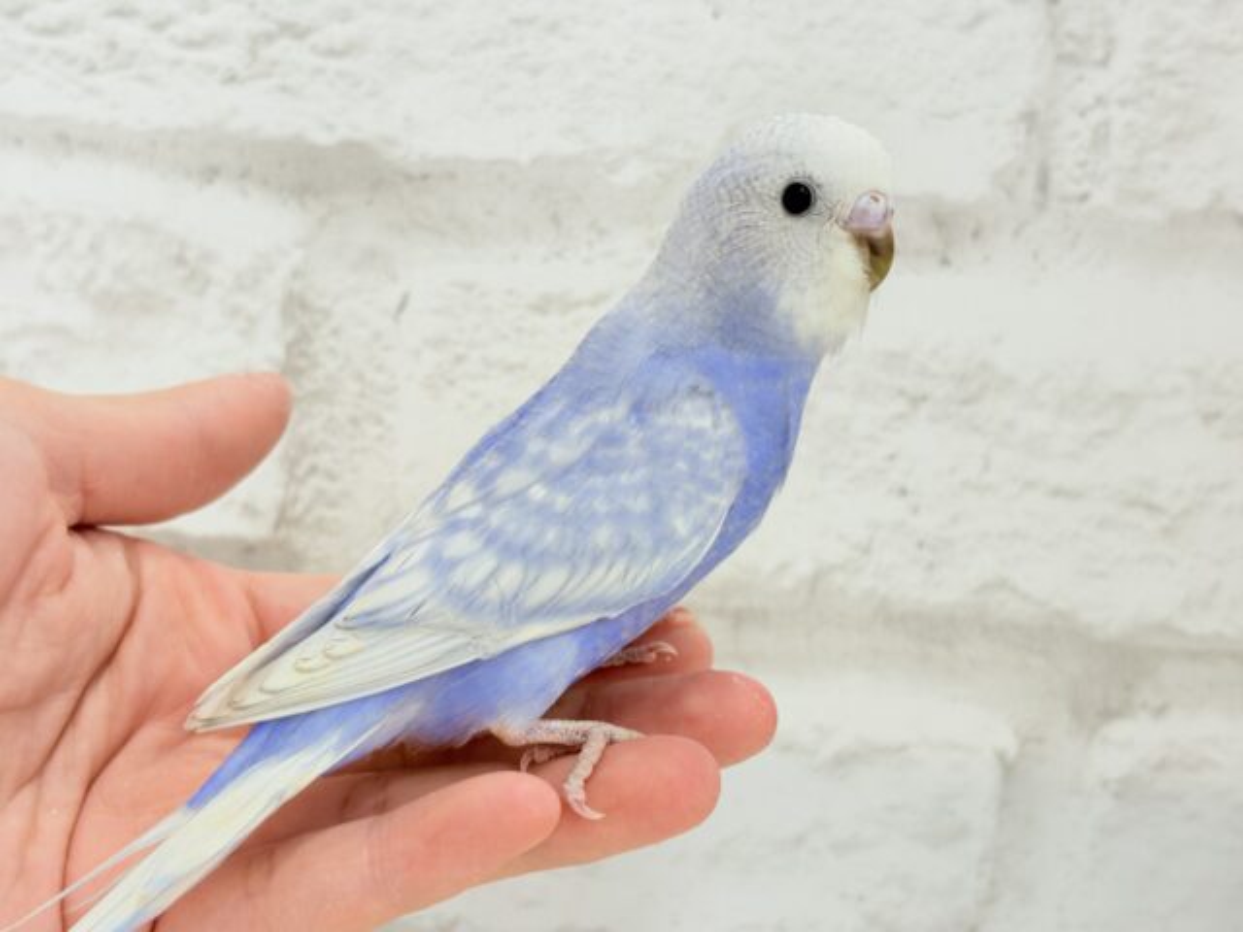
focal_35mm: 52
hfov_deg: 36.8
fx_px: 1867
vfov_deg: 28.0
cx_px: 622
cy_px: 466
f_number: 1.6
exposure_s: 1/50
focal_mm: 5.96
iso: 40
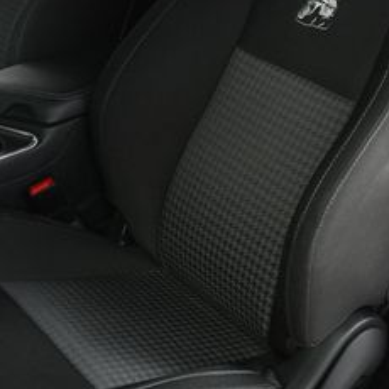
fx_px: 992
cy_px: 154
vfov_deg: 22.2
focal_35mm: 78
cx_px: 189
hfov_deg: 22.2
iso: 100
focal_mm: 22
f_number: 5.6
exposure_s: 1/160
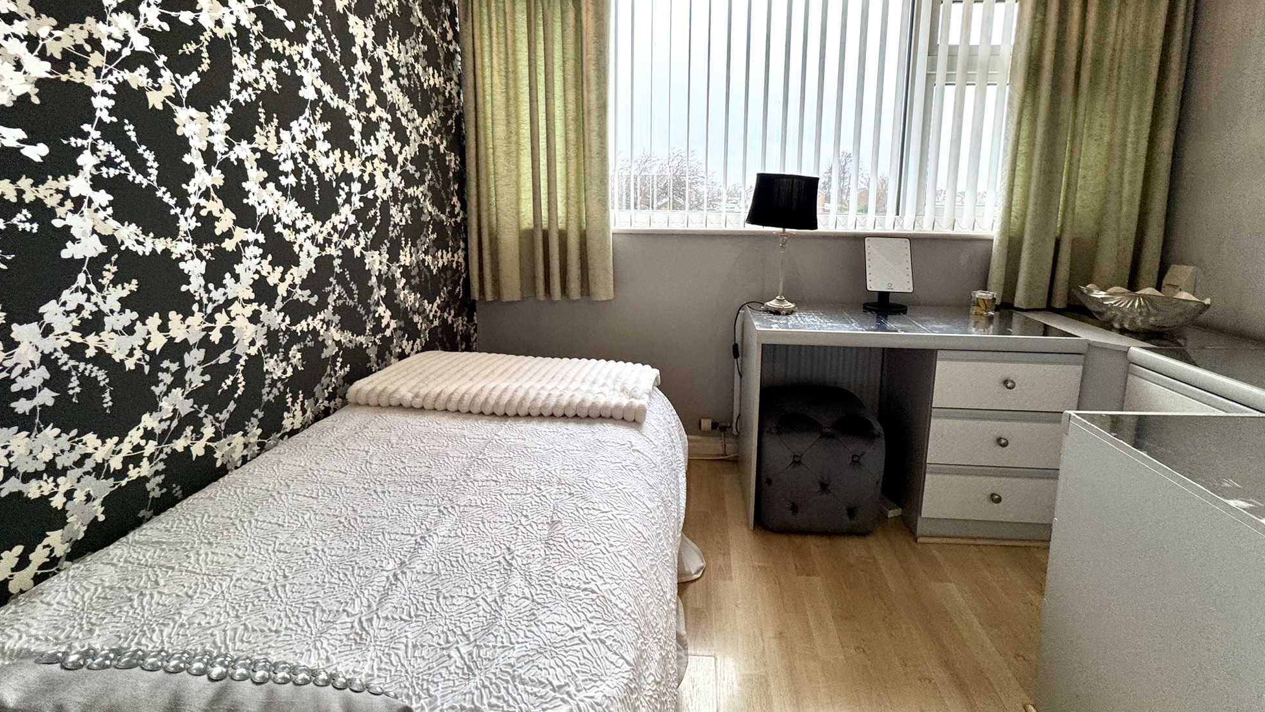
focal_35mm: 16
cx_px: 662
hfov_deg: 99.3
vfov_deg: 66.4
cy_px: 280
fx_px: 537
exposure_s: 1/100
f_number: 2.2
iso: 125
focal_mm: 2.22
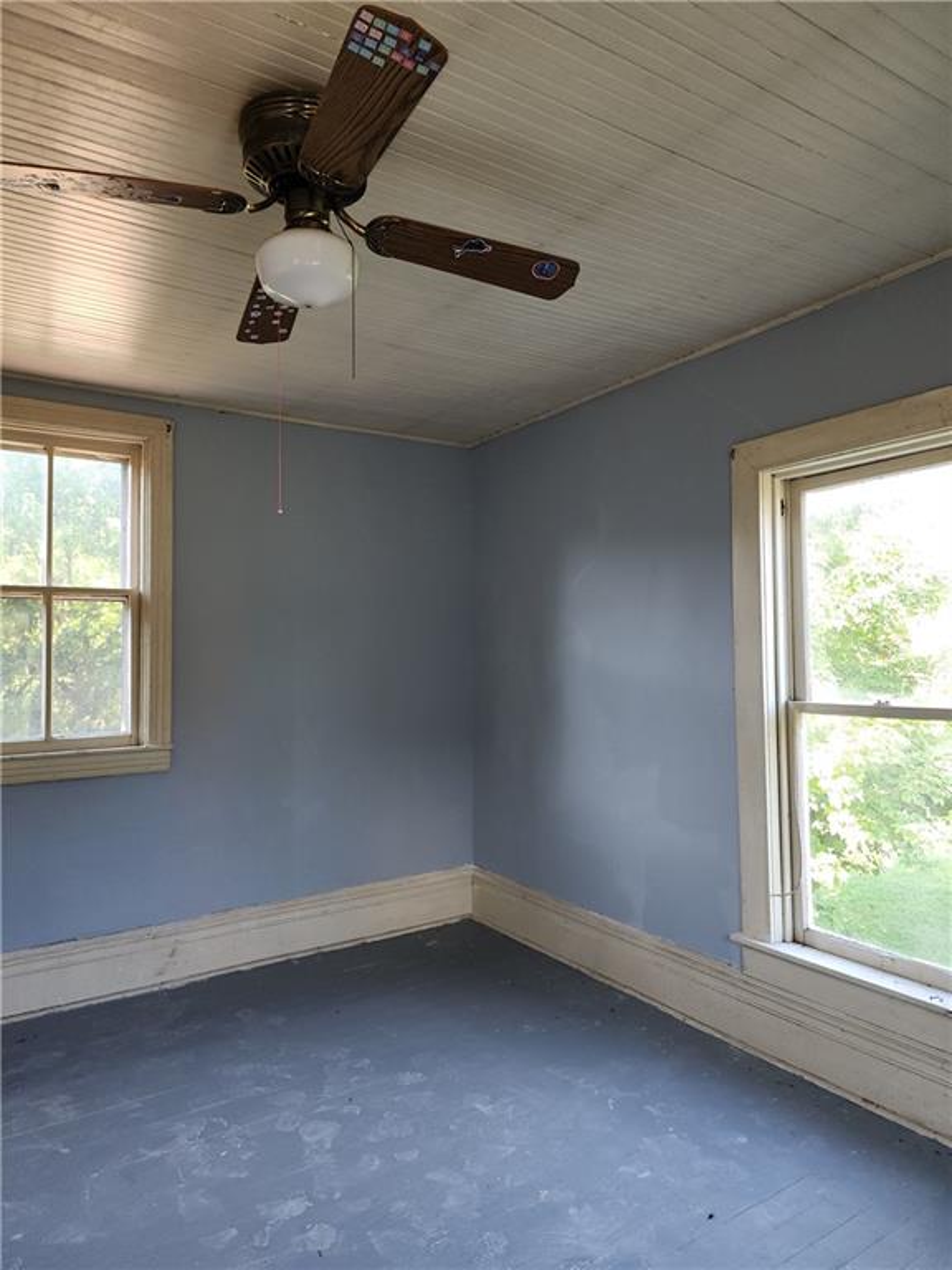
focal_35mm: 23
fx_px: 843
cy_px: 635
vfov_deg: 73.9
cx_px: 476
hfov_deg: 58.9
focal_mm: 6.4
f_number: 1.8
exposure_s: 1/50
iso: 64
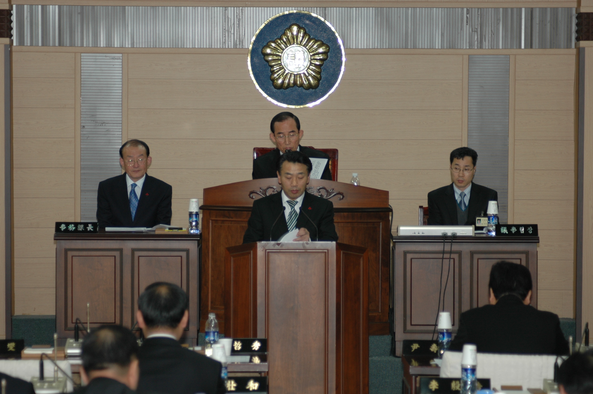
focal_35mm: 150
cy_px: 197
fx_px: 2468
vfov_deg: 9.1
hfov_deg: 13.7
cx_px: 296
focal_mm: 100
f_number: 4.2
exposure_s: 1/60
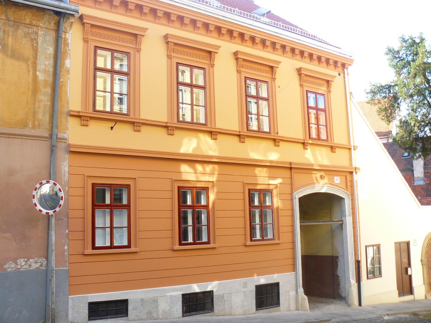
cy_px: 162
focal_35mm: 36
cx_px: 216
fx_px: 448
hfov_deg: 51.4
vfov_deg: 39.7
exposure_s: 1/100
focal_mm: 6
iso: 100
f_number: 3.2
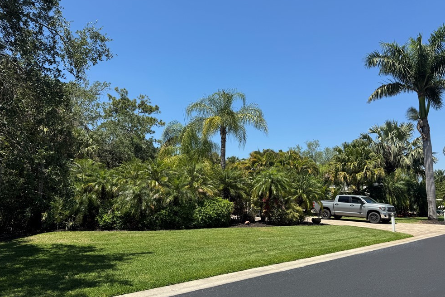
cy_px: 161
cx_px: 226
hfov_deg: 69.4
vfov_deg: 49.5
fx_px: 321
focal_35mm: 26
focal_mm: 6.76
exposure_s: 1/3597
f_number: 1.78
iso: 80
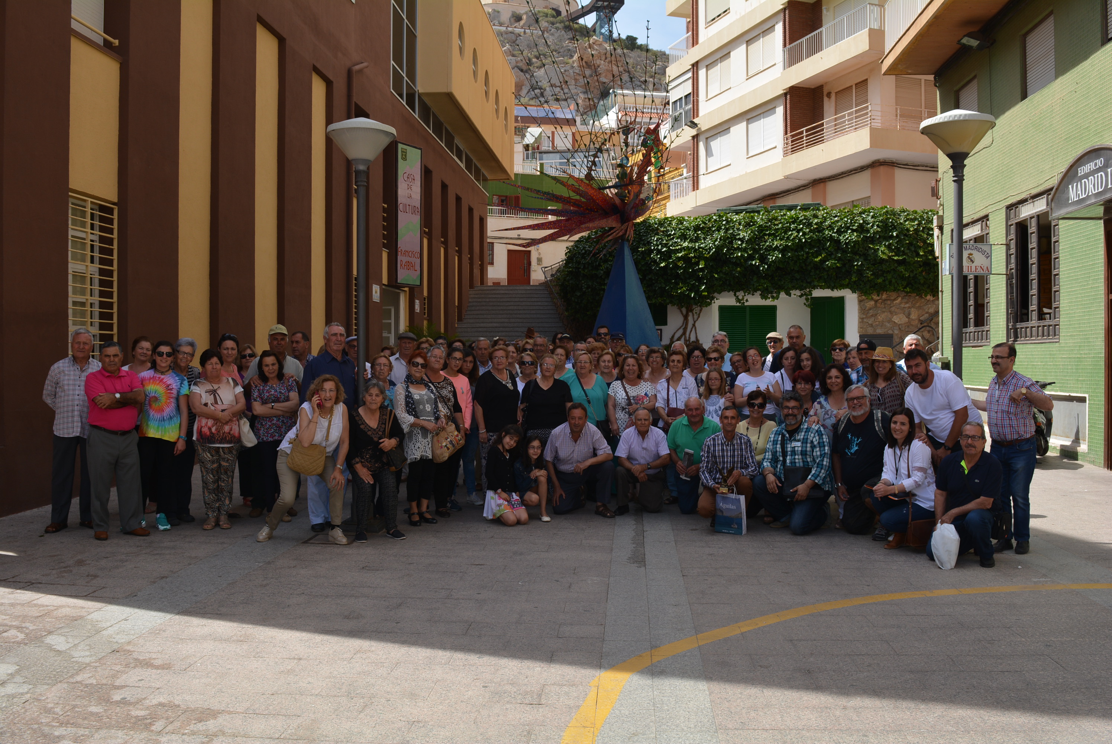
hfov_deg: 59.5
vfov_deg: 41.8
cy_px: 372
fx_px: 974
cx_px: 556
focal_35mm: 32
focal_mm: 21
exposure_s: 1/200
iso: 100
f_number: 9
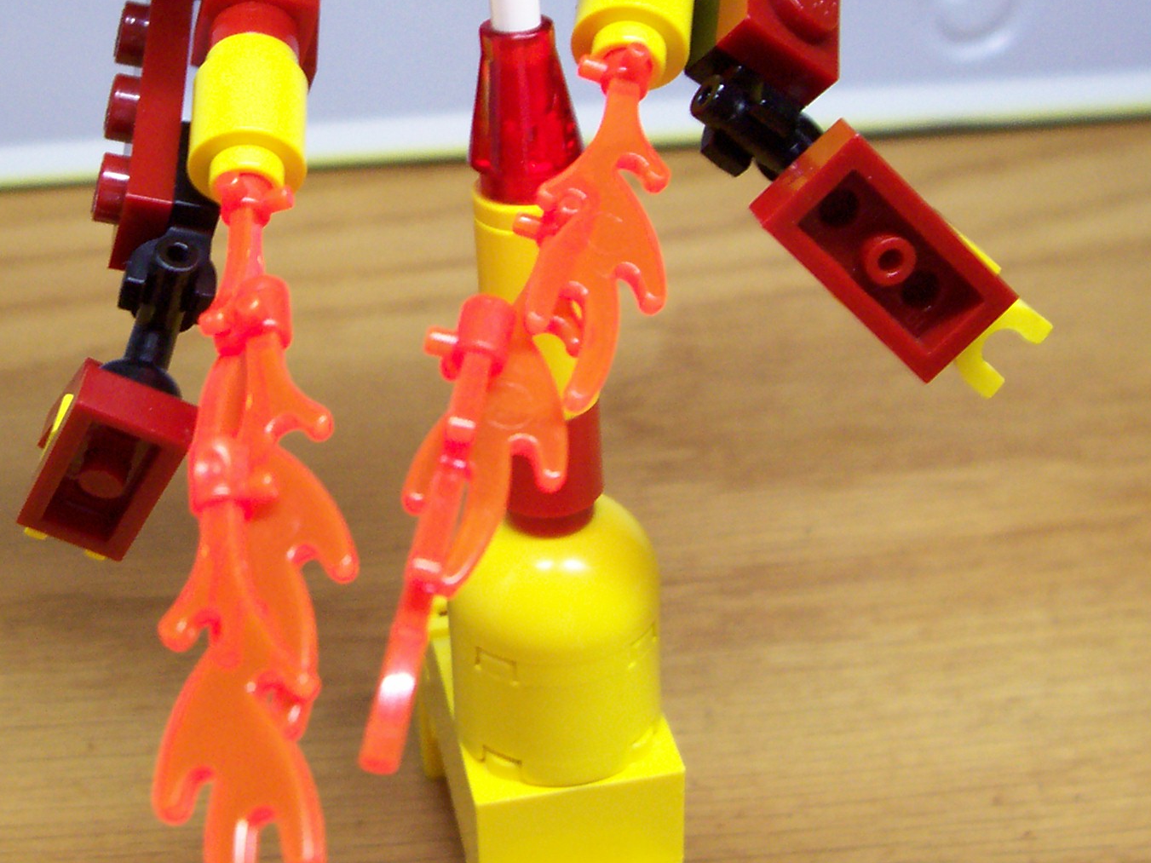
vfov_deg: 24.8
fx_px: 1928
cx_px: 314
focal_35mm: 58
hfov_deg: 32.7
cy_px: 155
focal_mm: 5.6
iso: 160
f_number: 2.7
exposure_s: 1/21.7
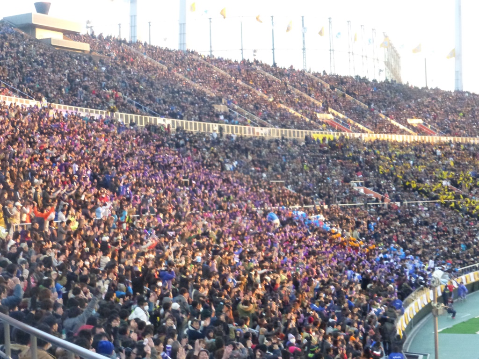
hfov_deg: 26.3
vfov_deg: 19.9
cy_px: 180
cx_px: 240
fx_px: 1024
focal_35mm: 74
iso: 1250
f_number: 5
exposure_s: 1/250
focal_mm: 12.5
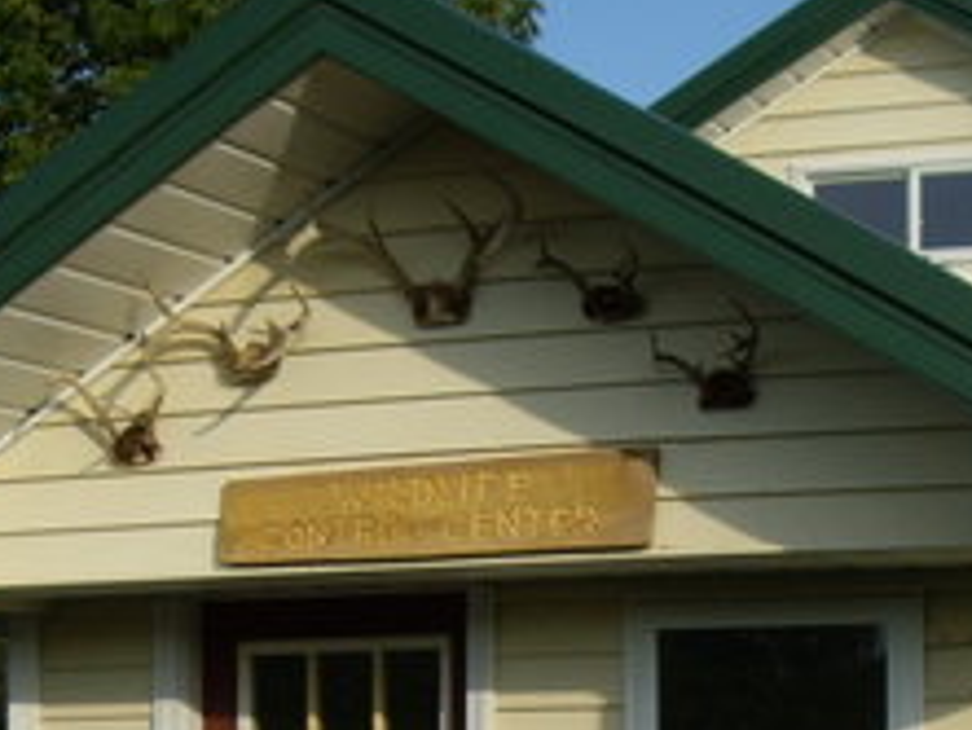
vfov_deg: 13.2
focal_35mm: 110
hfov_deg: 17.8
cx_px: 713
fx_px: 3090
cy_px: 818
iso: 50
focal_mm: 6.2
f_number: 4.3
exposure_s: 1/320
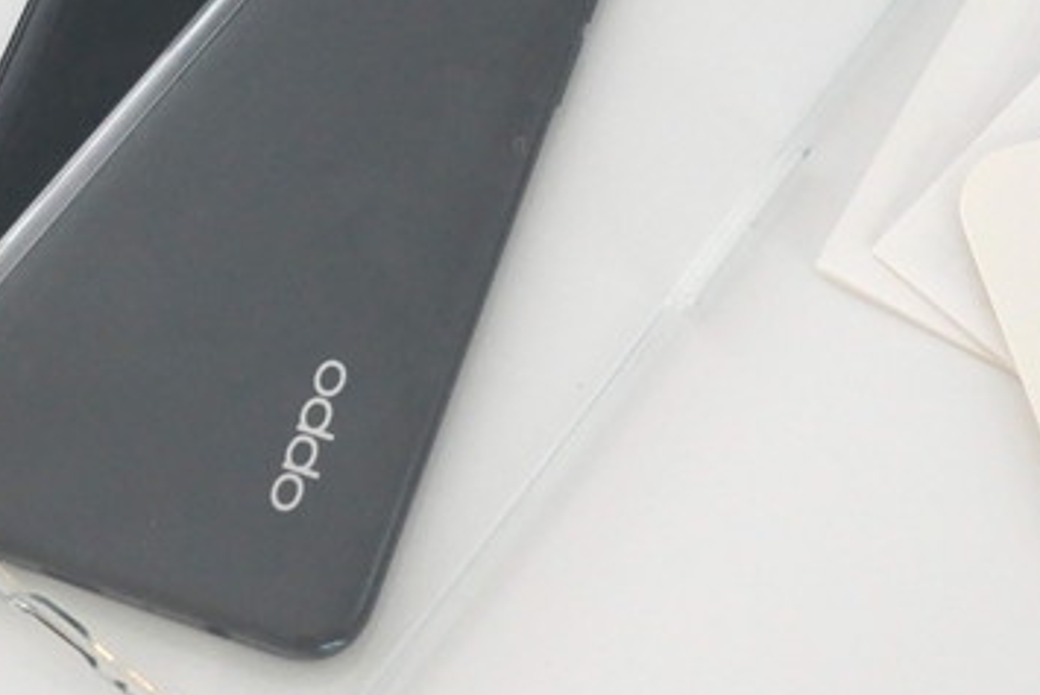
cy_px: -78
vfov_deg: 12.6
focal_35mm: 107
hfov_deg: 19.0
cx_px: 346
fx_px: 3092
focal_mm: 14
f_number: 3.8
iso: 1000
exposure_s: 1/80
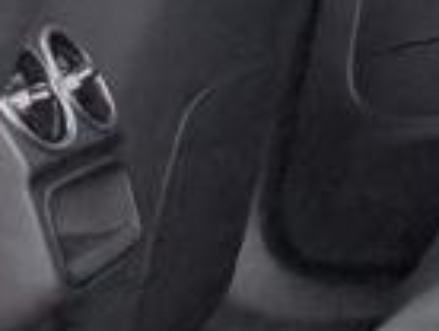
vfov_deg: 10.3
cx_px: 1237
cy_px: -178
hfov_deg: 10.7
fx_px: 1766
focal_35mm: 139
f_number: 1.68
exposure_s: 1/372
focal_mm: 6.9
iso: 73
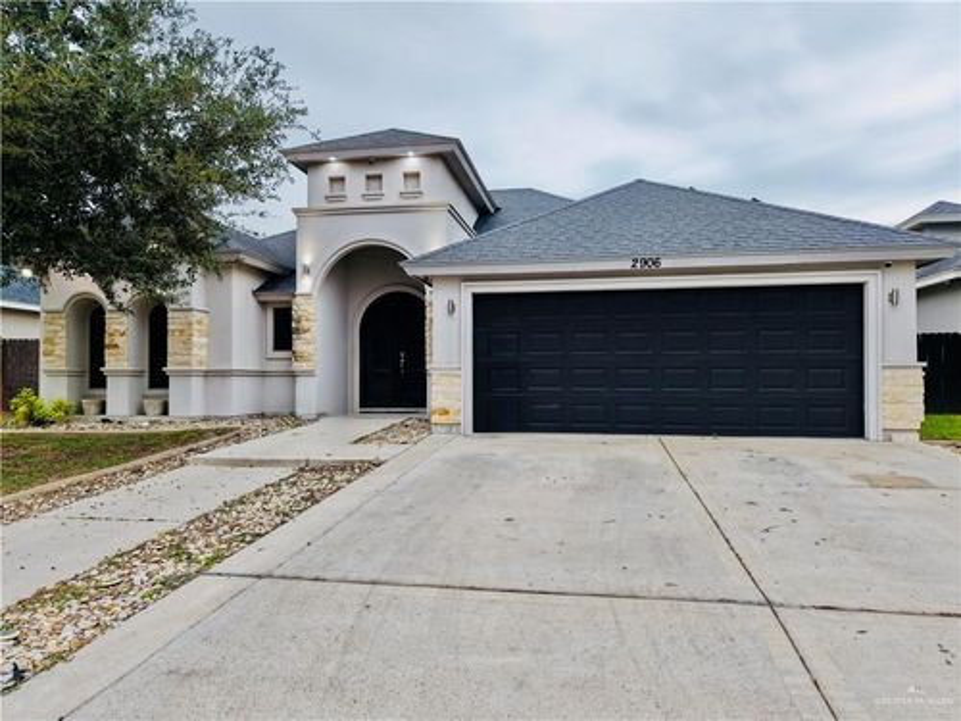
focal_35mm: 24
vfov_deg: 56.8
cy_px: 360
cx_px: 480
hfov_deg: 71.6
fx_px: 666
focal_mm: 8.67
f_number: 1.8
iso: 310
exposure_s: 1/125
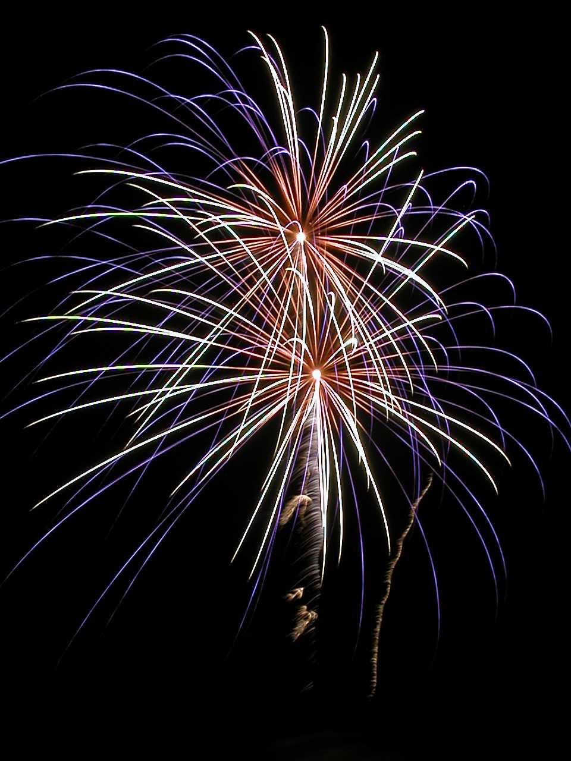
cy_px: 380
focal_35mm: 35
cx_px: 286
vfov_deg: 52.6
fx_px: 770
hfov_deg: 40.7
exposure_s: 4
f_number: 8
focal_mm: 8.9
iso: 100
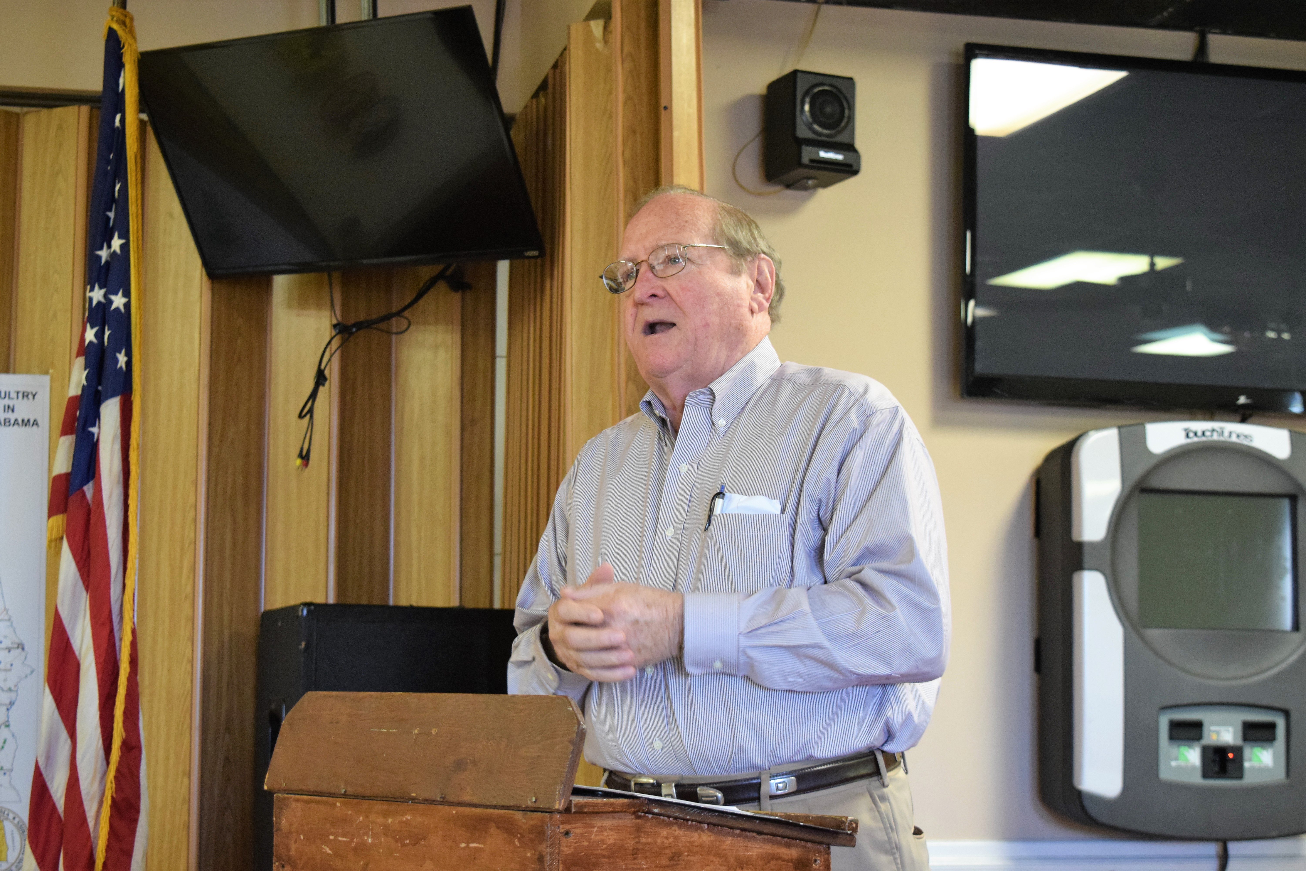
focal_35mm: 63
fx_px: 2285
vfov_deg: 21.6
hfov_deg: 31.9
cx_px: 653
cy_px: 436
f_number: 5
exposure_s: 1/60
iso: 2500
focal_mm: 42
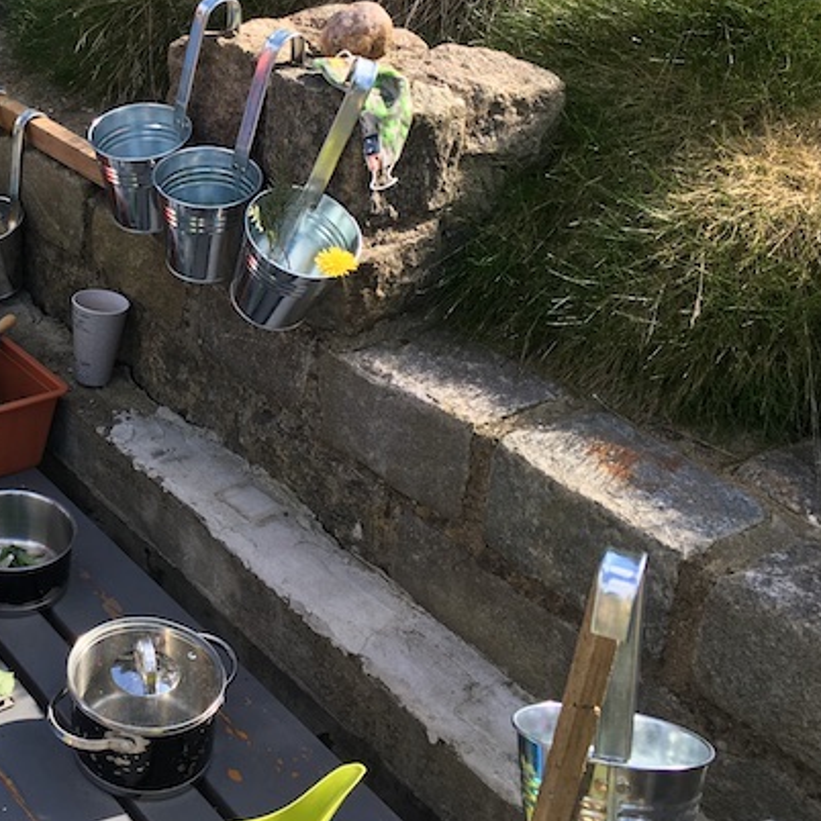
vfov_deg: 33.0
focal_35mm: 51
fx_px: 1368
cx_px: 51
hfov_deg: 31.5
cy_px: 259
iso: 25
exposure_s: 1/565
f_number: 2.2
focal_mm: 4.15
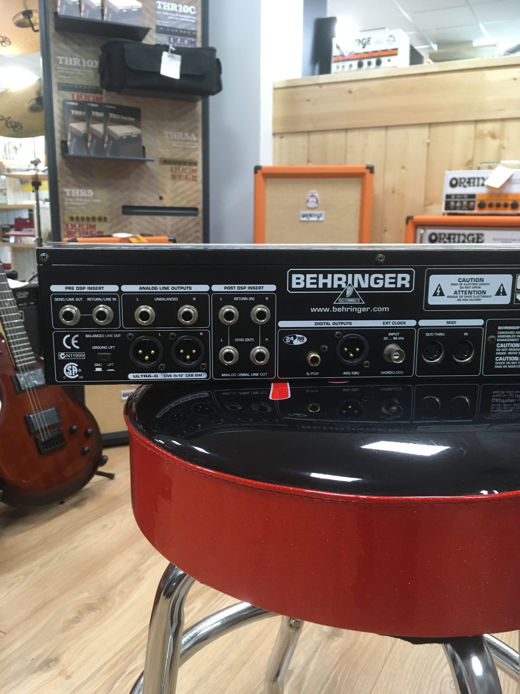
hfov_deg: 48.2
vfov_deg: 61.7
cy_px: 347
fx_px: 581
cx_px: 260
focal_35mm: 29
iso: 200
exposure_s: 1/33
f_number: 2.2
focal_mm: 4.15
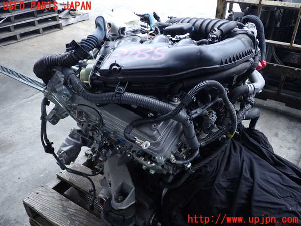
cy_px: 113
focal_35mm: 30
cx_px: 150
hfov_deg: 60.0
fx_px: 261
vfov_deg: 46.8
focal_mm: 5.4
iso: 100
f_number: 2.3
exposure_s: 1/125
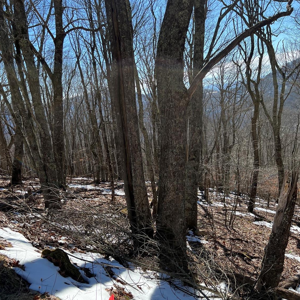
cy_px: 182
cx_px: 149
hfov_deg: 52.5
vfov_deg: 52.1
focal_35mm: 31
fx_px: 304
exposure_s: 1/1698
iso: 50
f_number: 1.5
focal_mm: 5.7
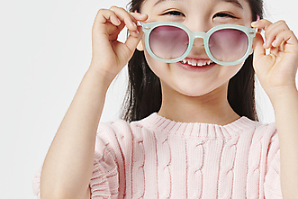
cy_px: 55
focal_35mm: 362
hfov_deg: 5.7
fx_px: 2998
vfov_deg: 3.8
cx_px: 242
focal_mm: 200
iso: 100
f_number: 11
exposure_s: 1/125
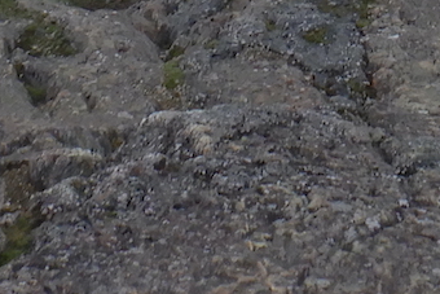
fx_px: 1724
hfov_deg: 14.2
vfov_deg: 8.4
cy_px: -532
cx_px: 478
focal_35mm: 141
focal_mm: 4.3
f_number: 4.1
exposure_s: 1/800
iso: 125
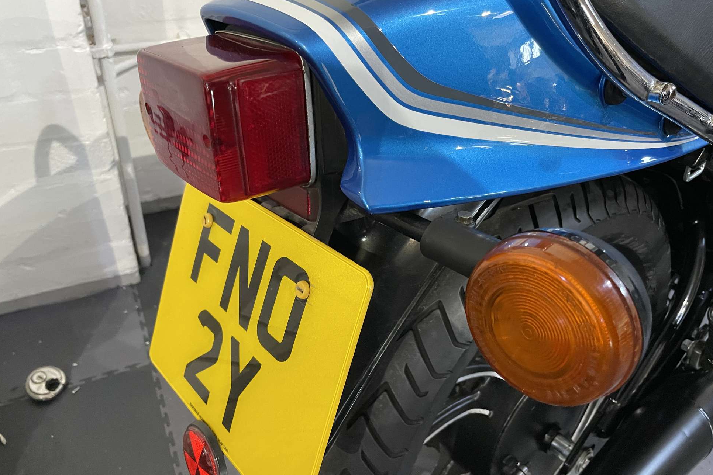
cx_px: 359
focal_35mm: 28
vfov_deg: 46.4
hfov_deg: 65.5
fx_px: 555
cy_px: 235
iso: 500
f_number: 1.6
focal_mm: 4.2
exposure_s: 1/50
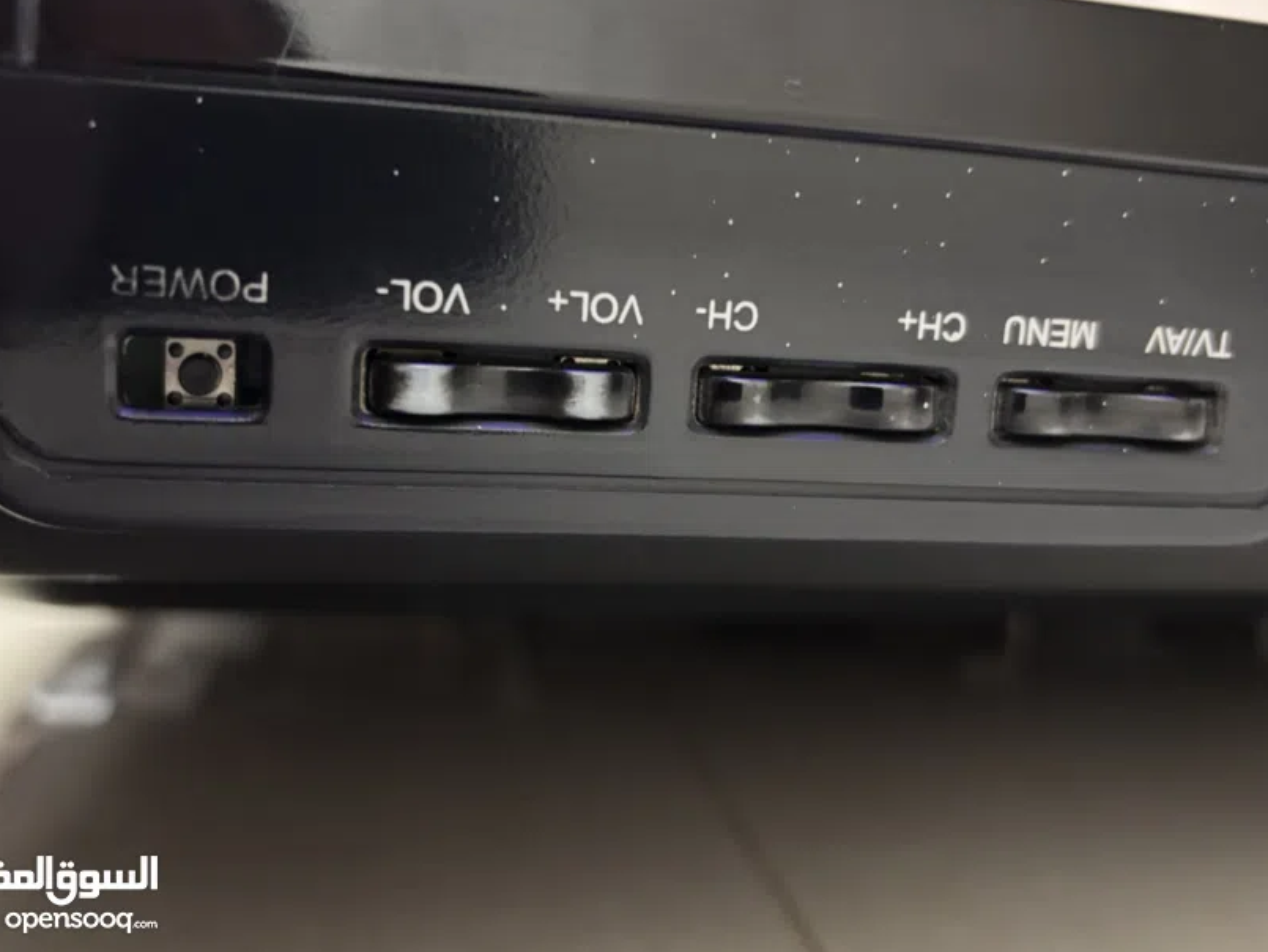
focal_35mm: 31
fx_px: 1136
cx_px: 646
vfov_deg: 45.3
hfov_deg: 58.3
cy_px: 403
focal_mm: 5.96
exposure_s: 1/25
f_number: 1.6
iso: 800
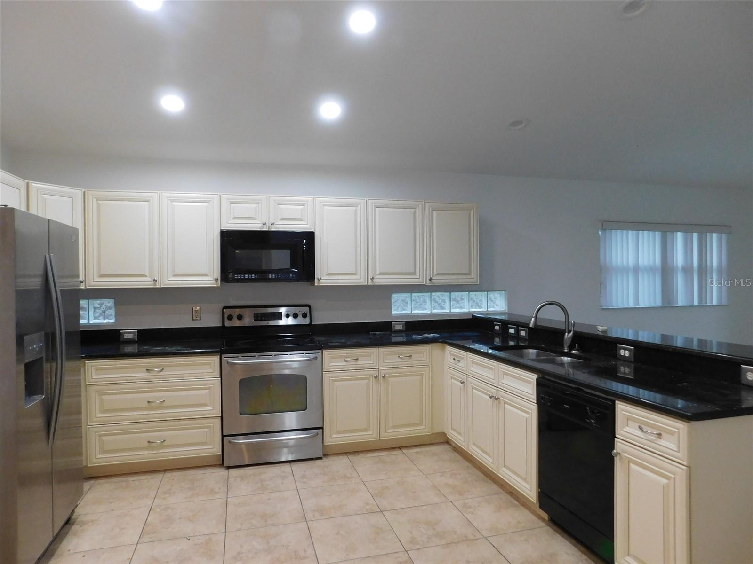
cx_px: 376
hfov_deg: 73.9
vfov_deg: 58.9
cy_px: 282
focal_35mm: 23
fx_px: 500
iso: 280
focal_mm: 4
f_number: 3
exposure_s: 1/30
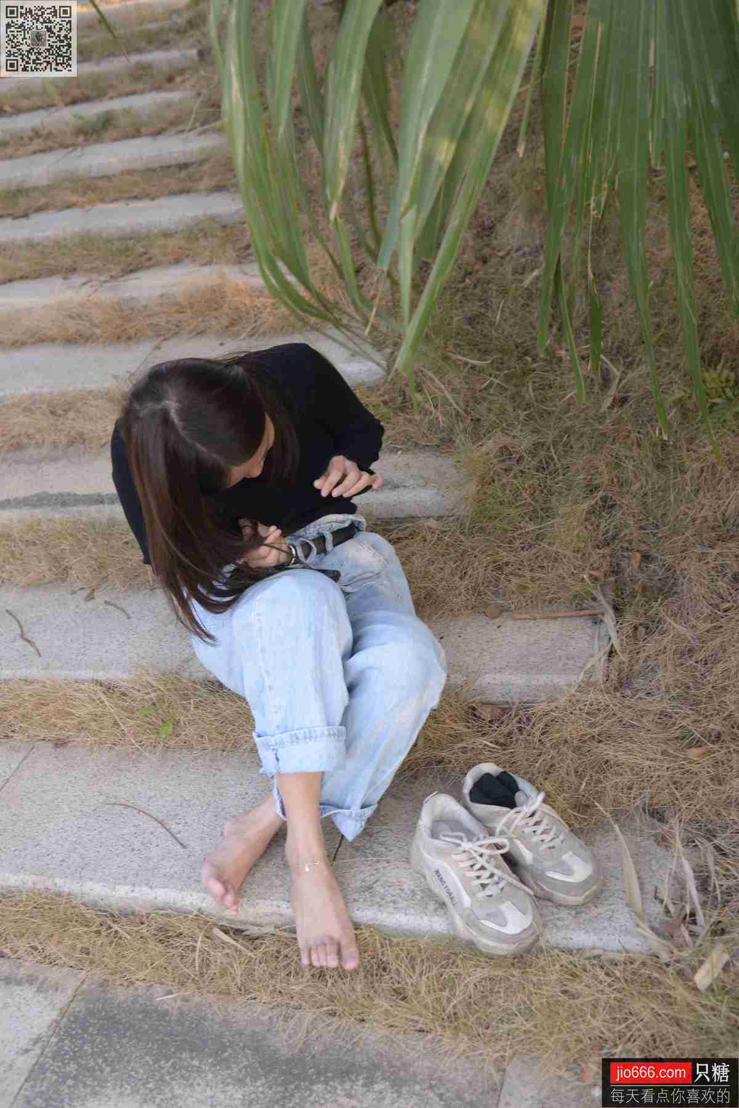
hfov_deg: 37.9
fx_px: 1077
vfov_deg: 54.4
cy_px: 554
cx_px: 370
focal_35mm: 35
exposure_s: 1/80
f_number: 5.6
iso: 200
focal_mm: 35
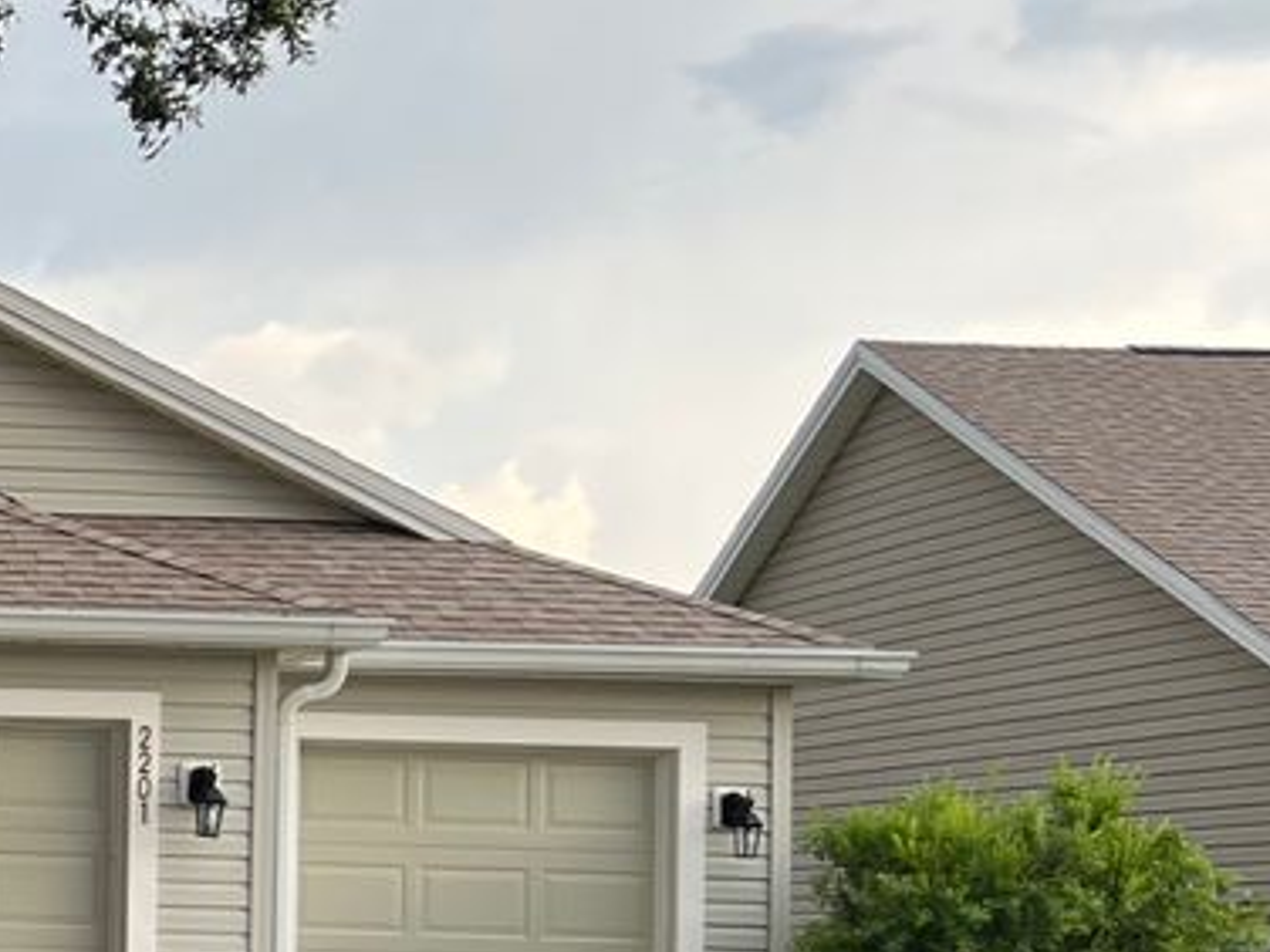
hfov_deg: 18.5
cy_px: 778
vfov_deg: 16.3
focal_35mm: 90
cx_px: -794
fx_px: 3302
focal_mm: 5.7
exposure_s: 1/395
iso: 50
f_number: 1.5
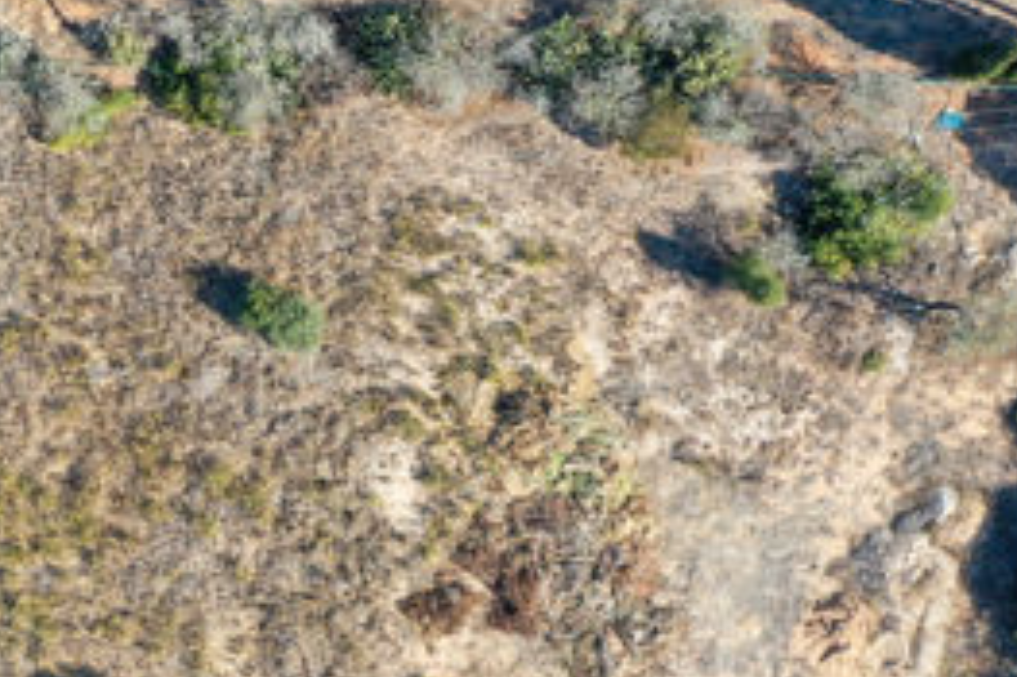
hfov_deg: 26.3
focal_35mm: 75
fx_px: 2117
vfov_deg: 18.2
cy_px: 364
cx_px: 145
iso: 100
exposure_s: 1/240
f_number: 5
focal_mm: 10.26
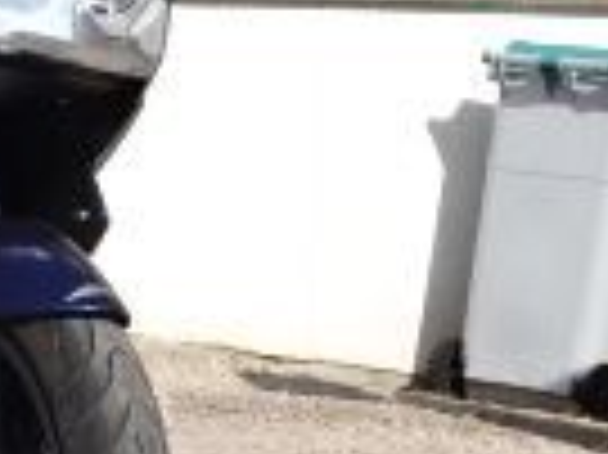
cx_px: -324
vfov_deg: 8.4
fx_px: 3089
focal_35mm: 176
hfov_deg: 10.8
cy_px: 207
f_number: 4
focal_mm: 6.37
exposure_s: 1/640
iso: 80
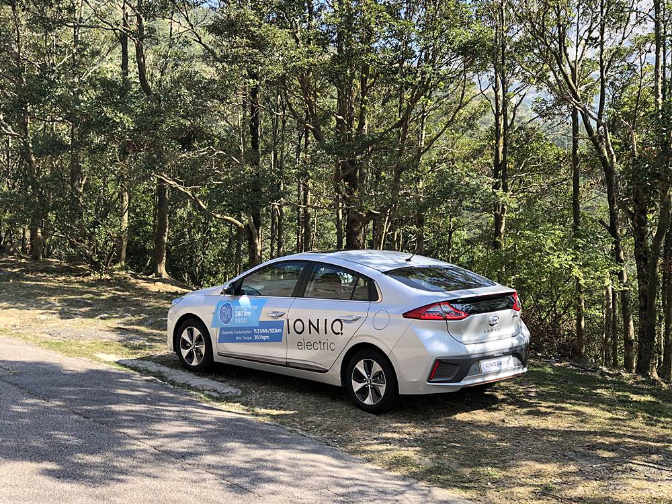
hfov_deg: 33.8
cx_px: 336
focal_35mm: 57
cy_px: 252
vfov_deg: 25.7
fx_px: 1107
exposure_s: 1/159
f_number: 2.8
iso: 20
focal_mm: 6.6
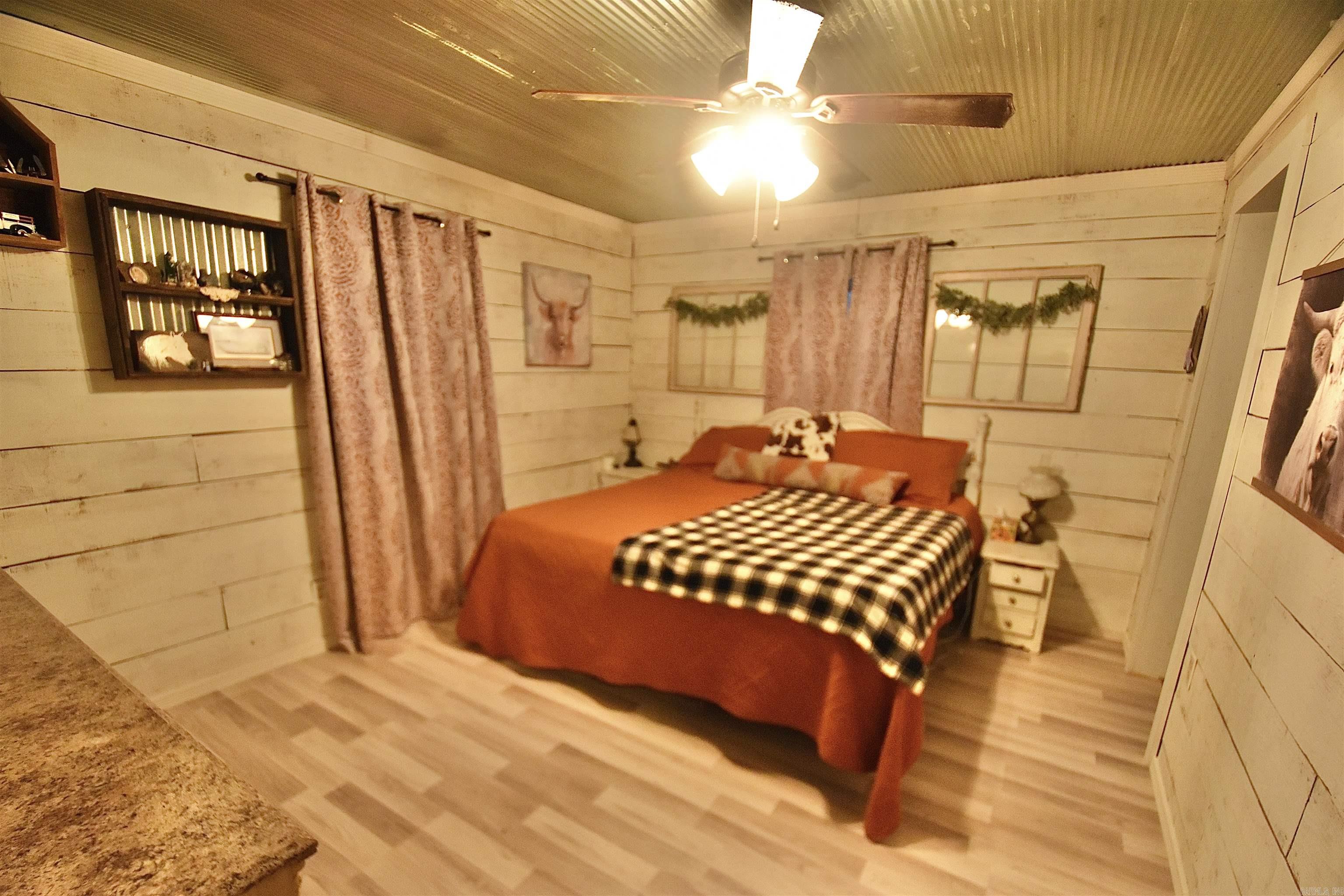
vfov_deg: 77.3
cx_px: 672
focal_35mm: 15
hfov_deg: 100.4
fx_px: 560
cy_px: 448
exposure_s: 1/60
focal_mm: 10
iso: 2500
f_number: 3.5
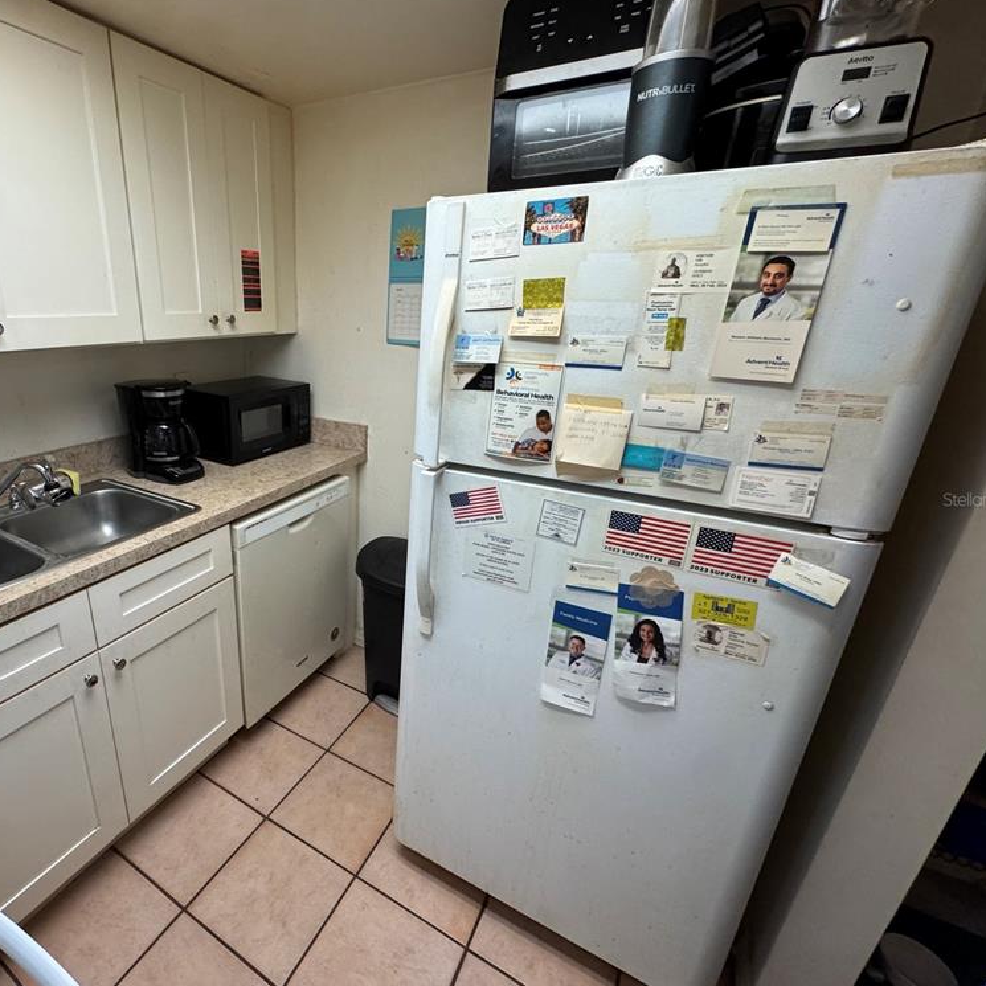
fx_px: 548
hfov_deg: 81.7
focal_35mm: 17
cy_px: 499
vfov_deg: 84.0
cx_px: 345
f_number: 2.2
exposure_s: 1/120
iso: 250
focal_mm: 2.22
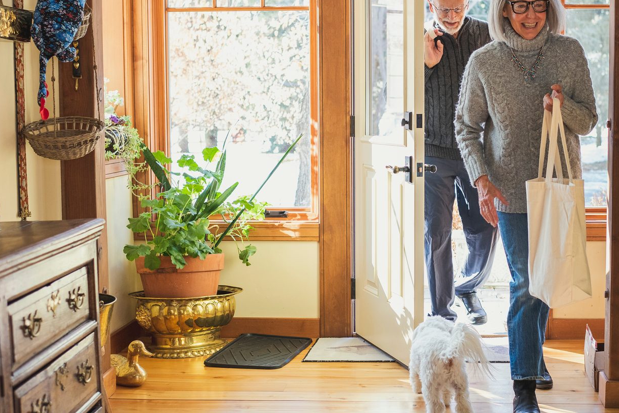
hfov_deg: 32.7
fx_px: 1049
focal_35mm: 61
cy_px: 195
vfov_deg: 22.3
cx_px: 399
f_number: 2.8
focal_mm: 35
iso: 800
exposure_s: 1/250
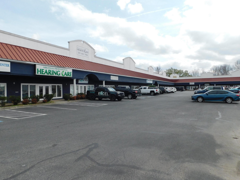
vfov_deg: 56.8
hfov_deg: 71.6
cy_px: 88
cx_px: 122
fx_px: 166
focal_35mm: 24
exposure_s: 1/400
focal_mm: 4
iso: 125
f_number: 6
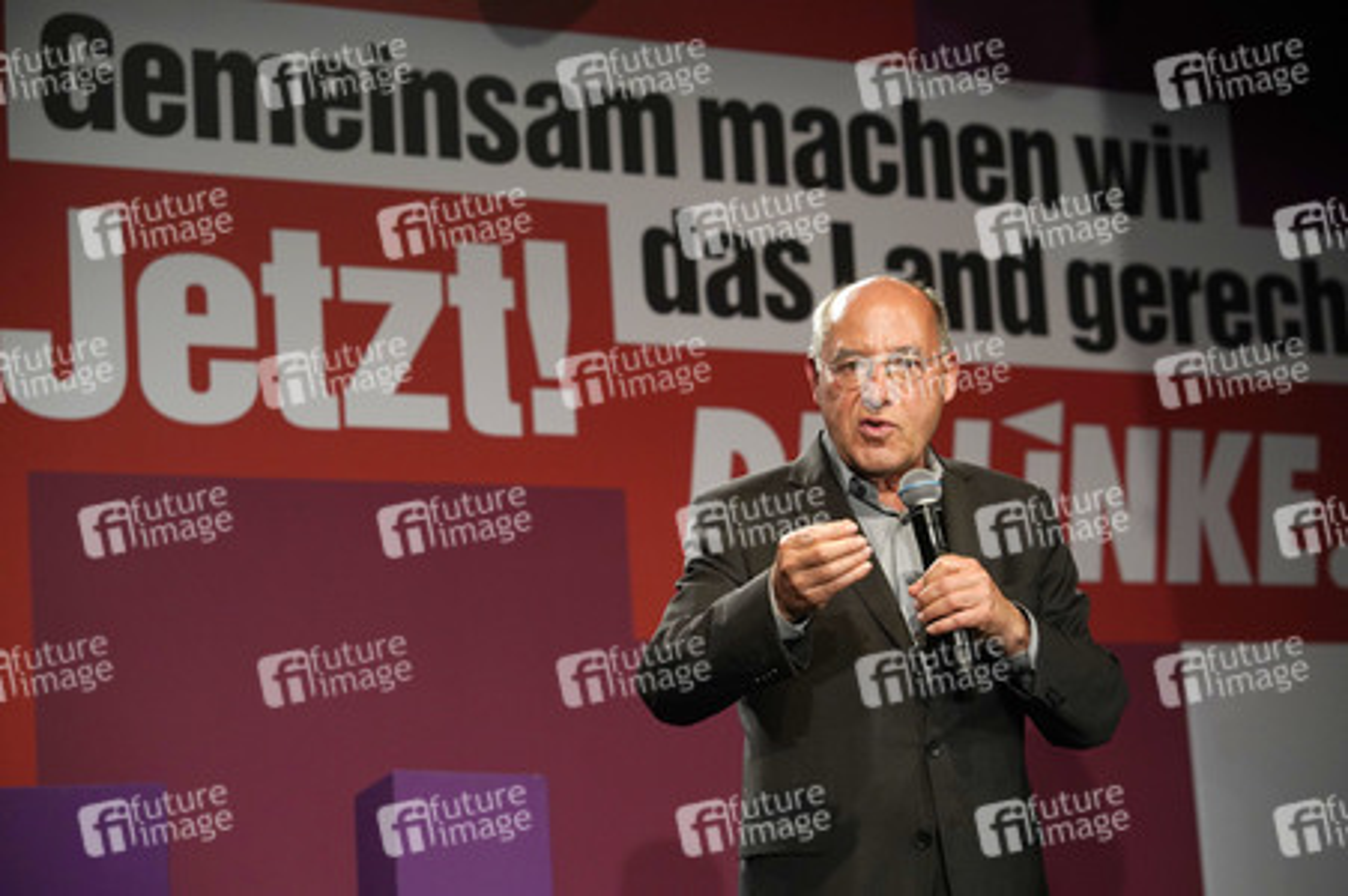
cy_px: 448
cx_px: 674
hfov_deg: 23.9
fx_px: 3180
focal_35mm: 85
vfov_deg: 16.0
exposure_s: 1/1000
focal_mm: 85
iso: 2000
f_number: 4.5
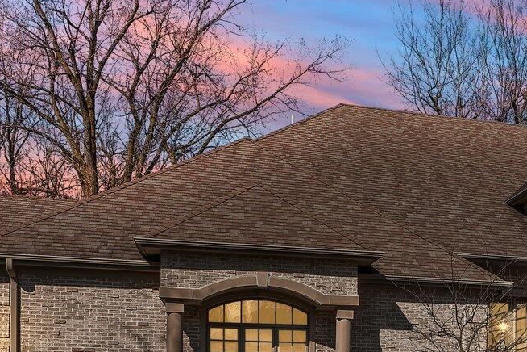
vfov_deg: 25.0
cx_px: 431
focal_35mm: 50
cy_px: 402
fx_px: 725
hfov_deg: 38.3
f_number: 9
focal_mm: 15.8
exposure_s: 1/60
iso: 125
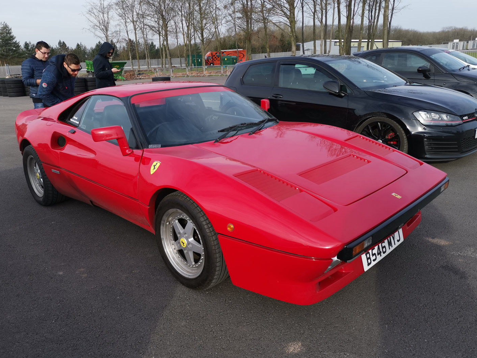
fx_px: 386
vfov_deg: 49.7
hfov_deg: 63.4
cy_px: 175
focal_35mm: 28
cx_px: 235
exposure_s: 1/786
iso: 50
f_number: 1.8
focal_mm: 5.58
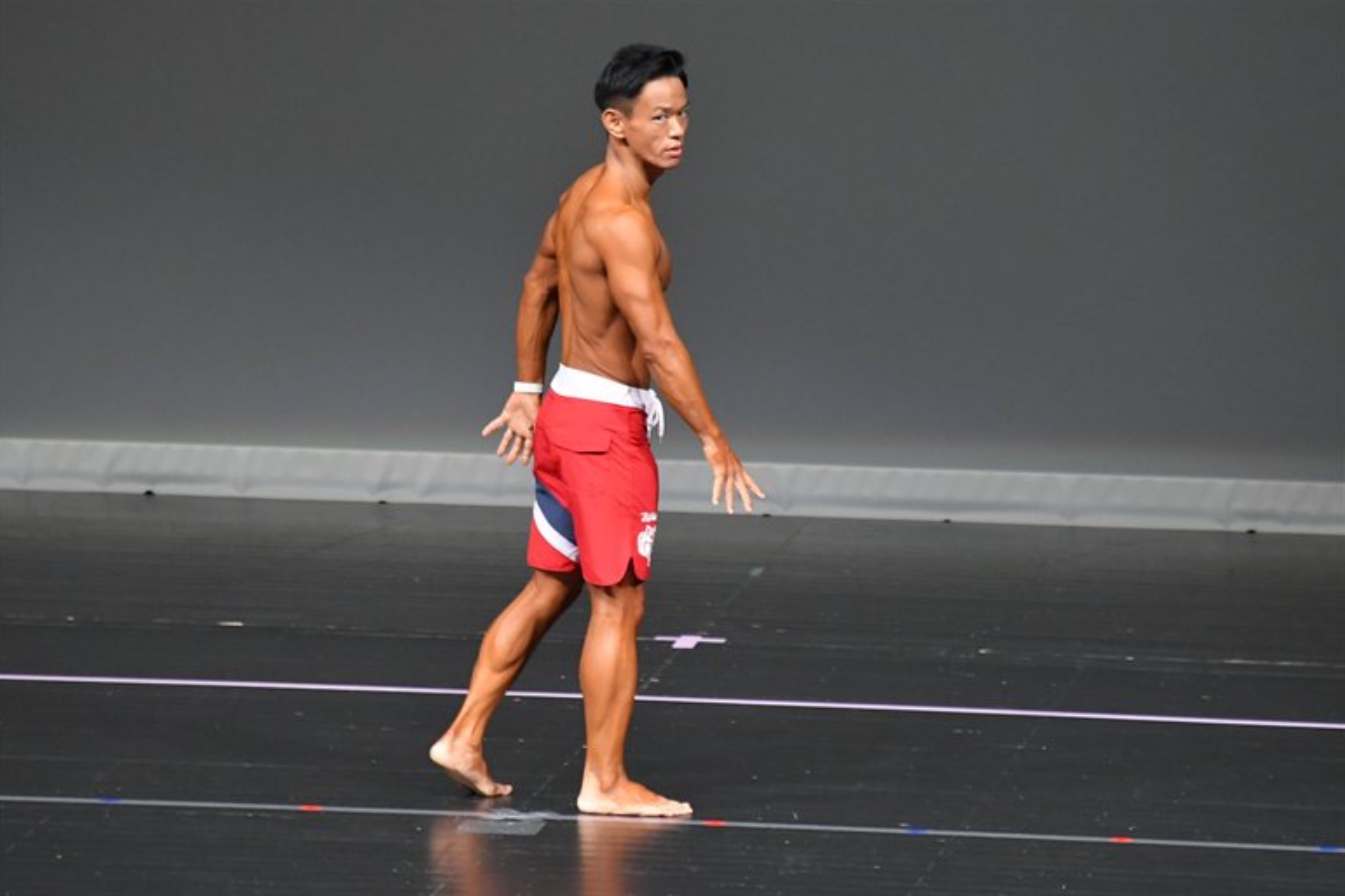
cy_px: 448
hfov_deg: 5.5
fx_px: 14084
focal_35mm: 377
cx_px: 671
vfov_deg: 3.6
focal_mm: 250
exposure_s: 1/400
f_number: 5.6
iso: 5000
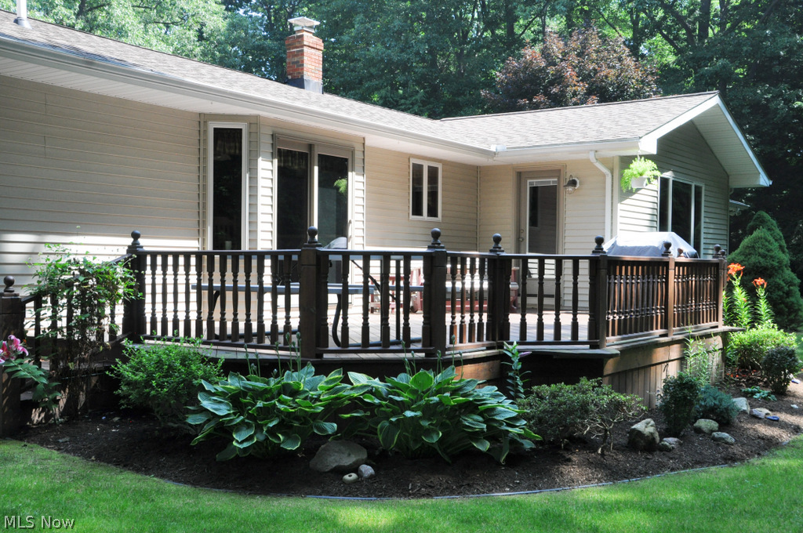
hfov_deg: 48.0
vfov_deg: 32.9
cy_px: 266
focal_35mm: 40
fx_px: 902
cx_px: 402
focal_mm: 27
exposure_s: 1/320
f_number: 9
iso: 800
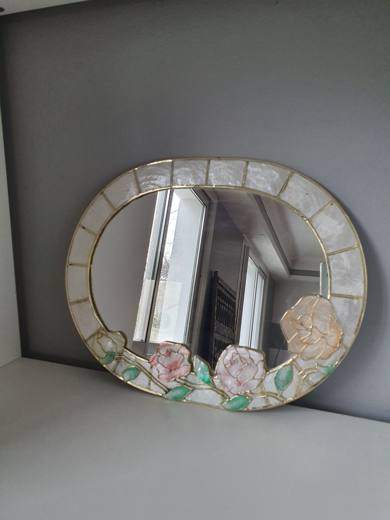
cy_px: 260
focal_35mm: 26
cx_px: 195
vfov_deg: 67.3
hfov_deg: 53.1
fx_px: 391
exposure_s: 1/100
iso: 200
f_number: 2.4
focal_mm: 4.32
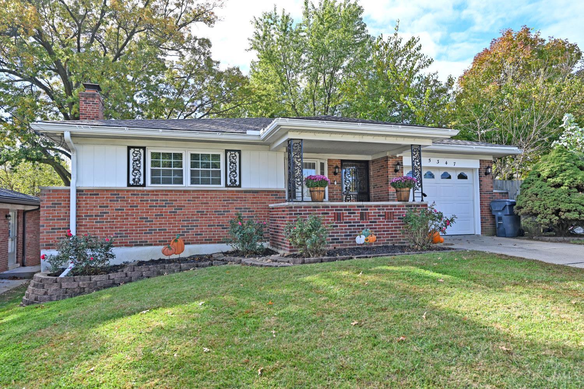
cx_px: 292
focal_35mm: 22
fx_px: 357
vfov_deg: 57.2
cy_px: 194
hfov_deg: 78.6
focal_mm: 22
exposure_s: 1/250
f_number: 5.6
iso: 125
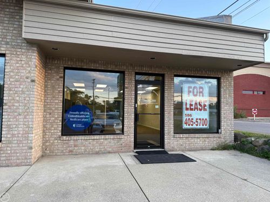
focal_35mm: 24
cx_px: 135
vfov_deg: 56.8
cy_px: 101
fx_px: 187
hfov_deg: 71.6
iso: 64
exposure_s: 1/120
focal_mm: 6.76
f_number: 1.78
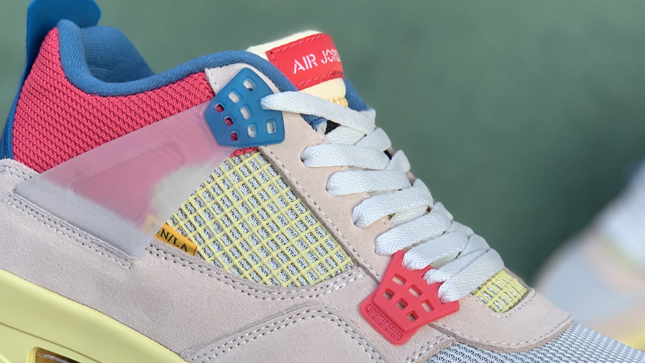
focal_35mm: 97
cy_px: 283
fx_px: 1659
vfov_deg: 12.4
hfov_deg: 22.0
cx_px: 354
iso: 32
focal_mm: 6
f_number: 2.4
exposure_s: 1/122
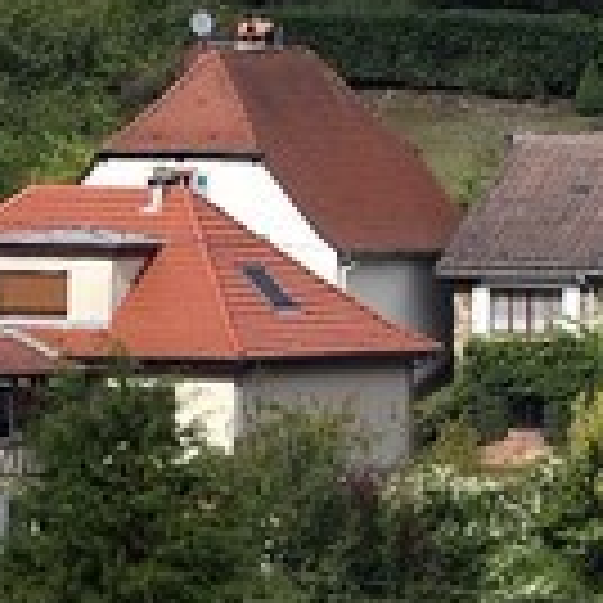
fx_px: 20910
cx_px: 2376
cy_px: -572
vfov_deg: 1.6
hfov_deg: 1.6
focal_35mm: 1061
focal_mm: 105
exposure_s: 1/320
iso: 200
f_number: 9
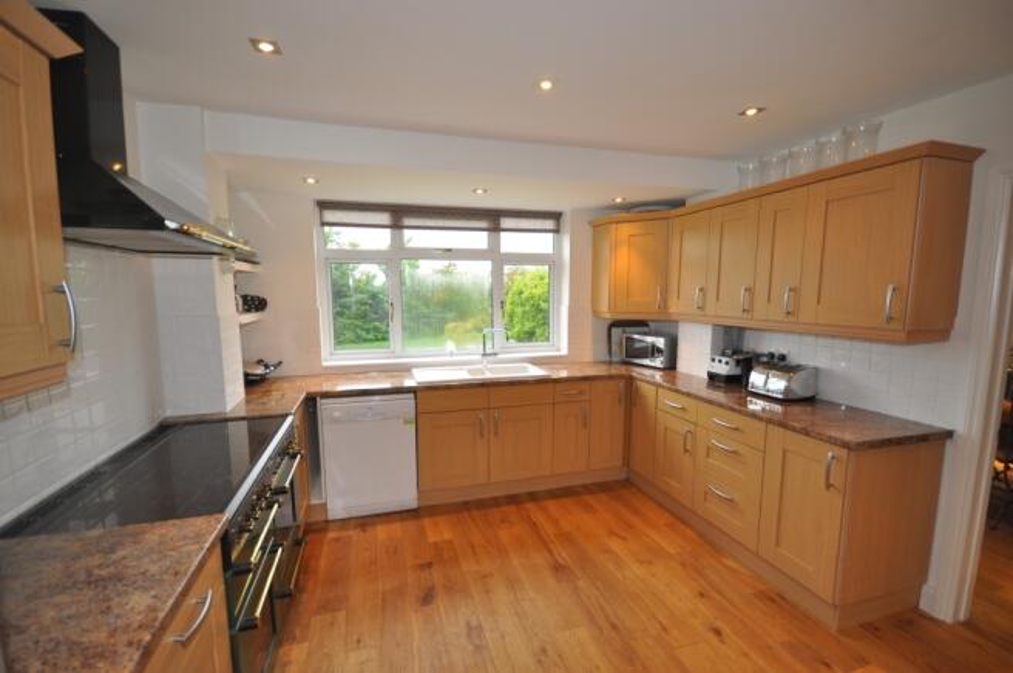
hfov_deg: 100.4
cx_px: 506
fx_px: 422
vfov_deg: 77.2
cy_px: 336
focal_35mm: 15
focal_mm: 10
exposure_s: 1/60
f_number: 4
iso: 640
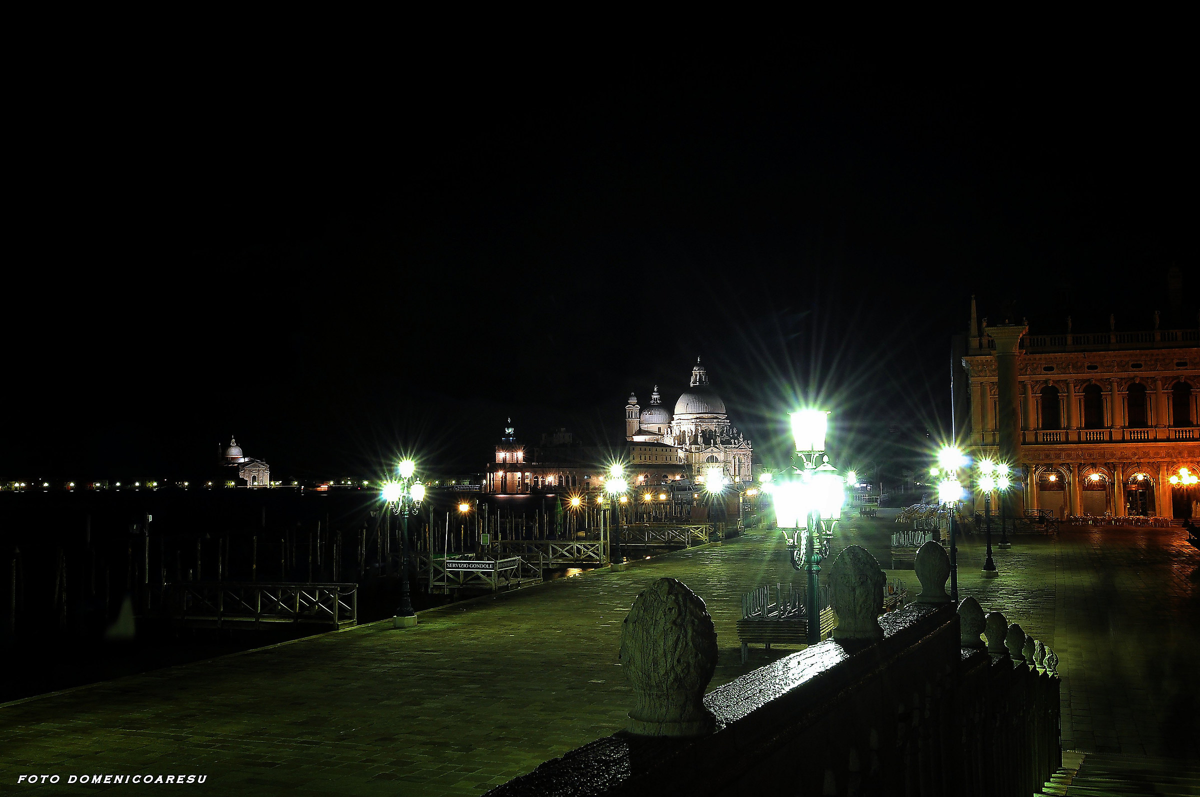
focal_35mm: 36
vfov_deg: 36.8
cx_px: 600
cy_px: 398
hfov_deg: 53.2
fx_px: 1199
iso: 200
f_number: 22
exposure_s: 30
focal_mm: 24
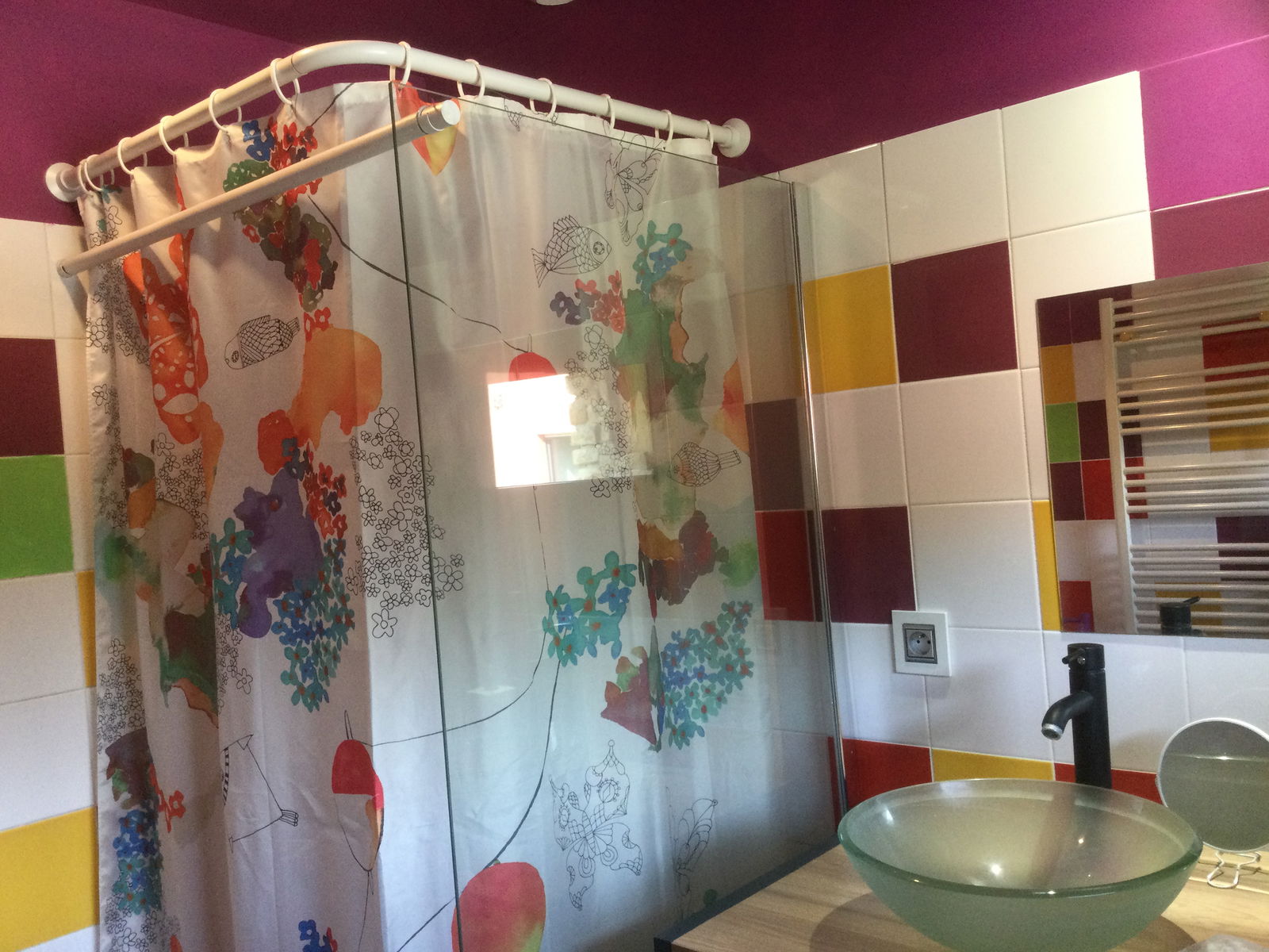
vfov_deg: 45.4
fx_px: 1136
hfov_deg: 58.4
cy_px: 476
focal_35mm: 31
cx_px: 634
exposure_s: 1/33
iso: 125
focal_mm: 3.3
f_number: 2.4
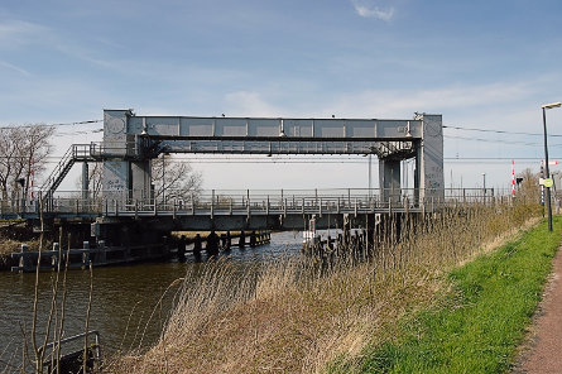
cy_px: 187
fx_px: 421
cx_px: 281
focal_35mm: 27
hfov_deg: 67.4
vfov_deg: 47.9
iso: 100
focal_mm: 18
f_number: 4.5
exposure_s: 1/500
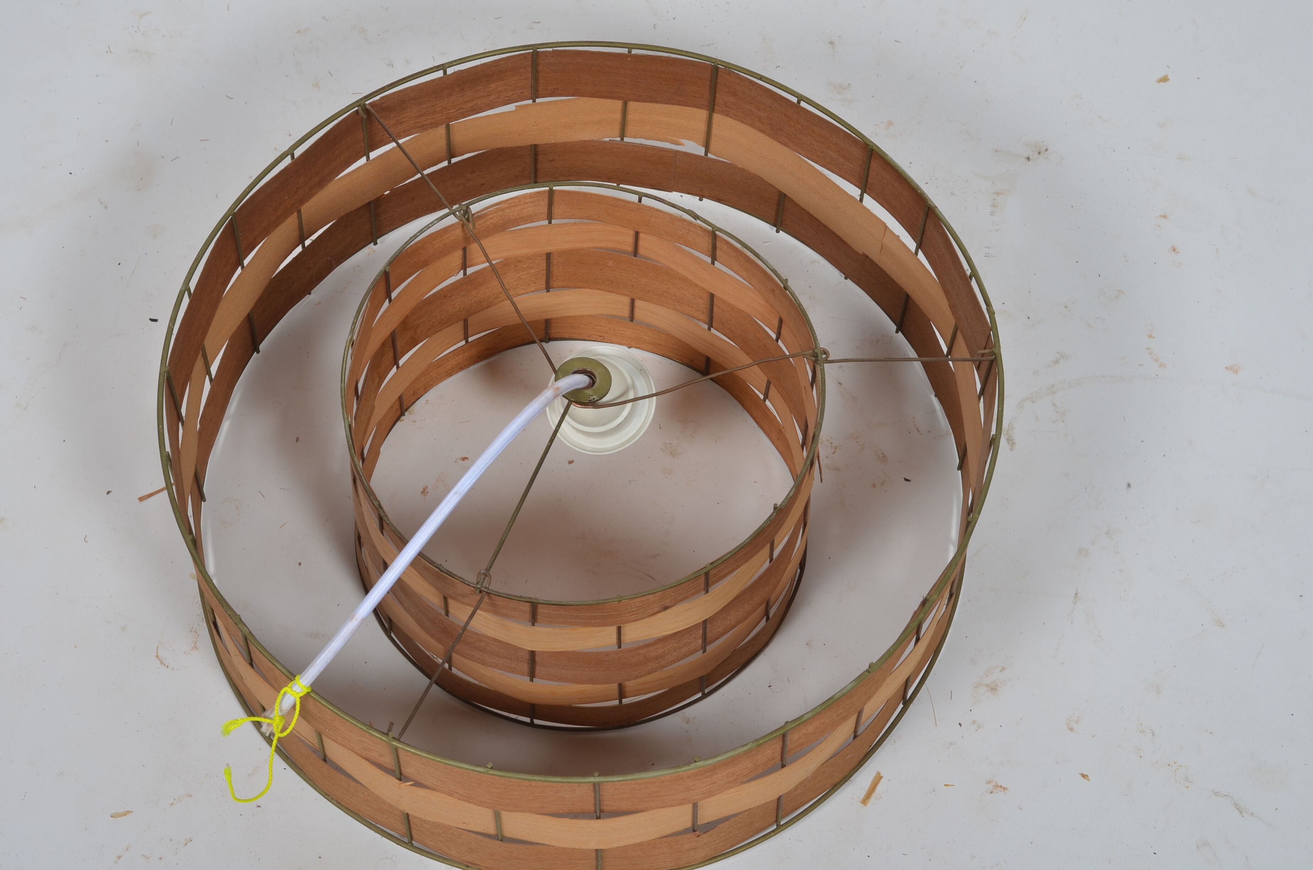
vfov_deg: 18.1
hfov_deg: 27.0
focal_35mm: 75
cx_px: 656
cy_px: 435
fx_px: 2730
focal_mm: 50
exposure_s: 1/125
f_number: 11
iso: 100
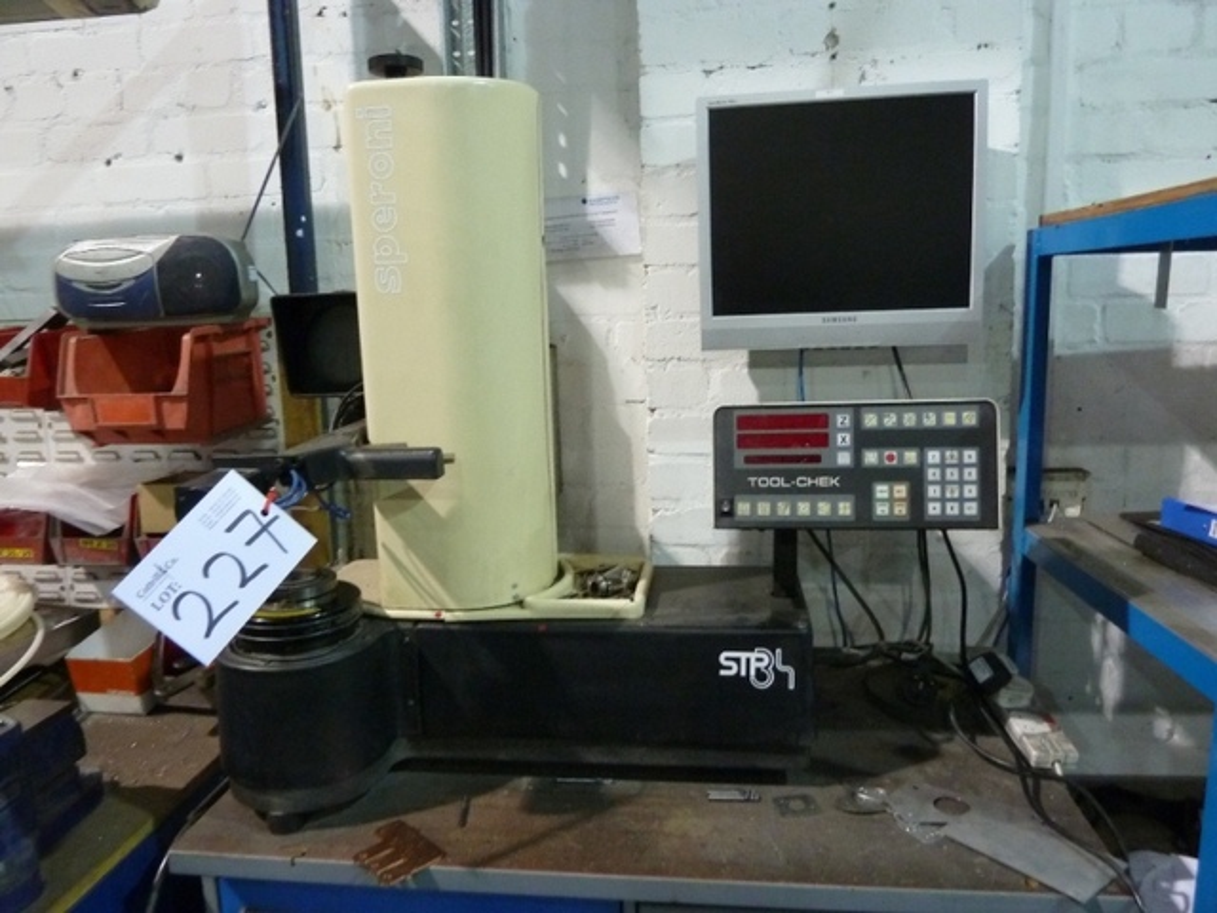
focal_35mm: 25
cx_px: 608
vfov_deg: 54.9
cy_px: 456
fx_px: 879
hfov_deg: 69.4
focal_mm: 4.1
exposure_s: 1/6
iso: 400
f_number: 3.3
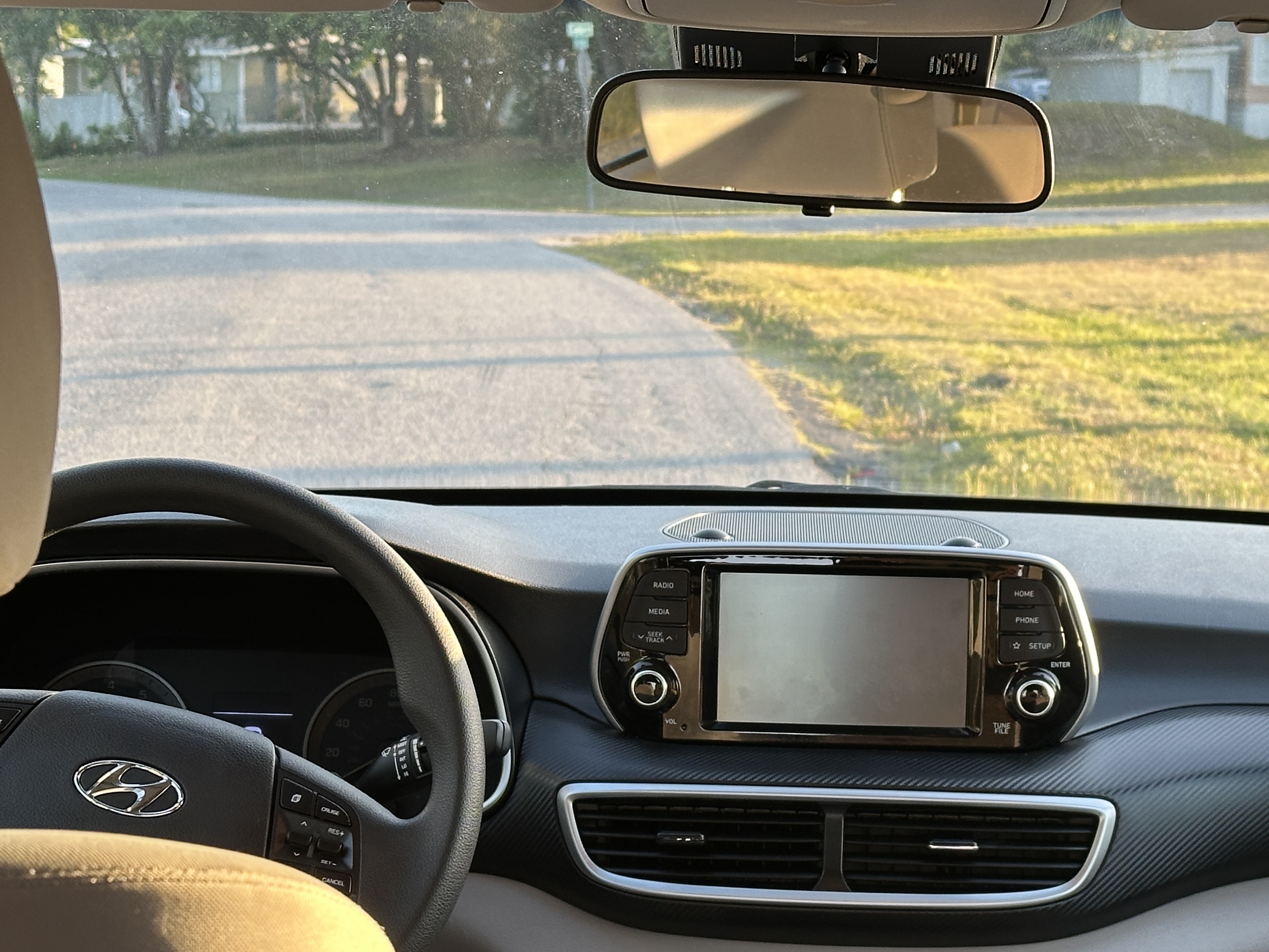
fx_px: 3006
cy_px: 657
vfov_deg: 17.9
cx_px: 782
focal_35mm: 82
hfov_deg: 23.8
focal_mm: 6.86
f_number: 1.78
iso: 50
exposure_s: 1/121
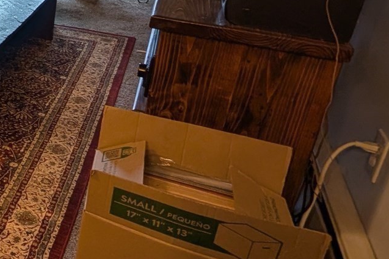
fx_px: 432
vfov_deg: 31.1
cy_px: 5
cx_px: -122
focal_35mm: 40
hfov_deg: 34.0
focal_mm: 2.02
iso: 91
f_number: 1.7
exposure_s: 1/40
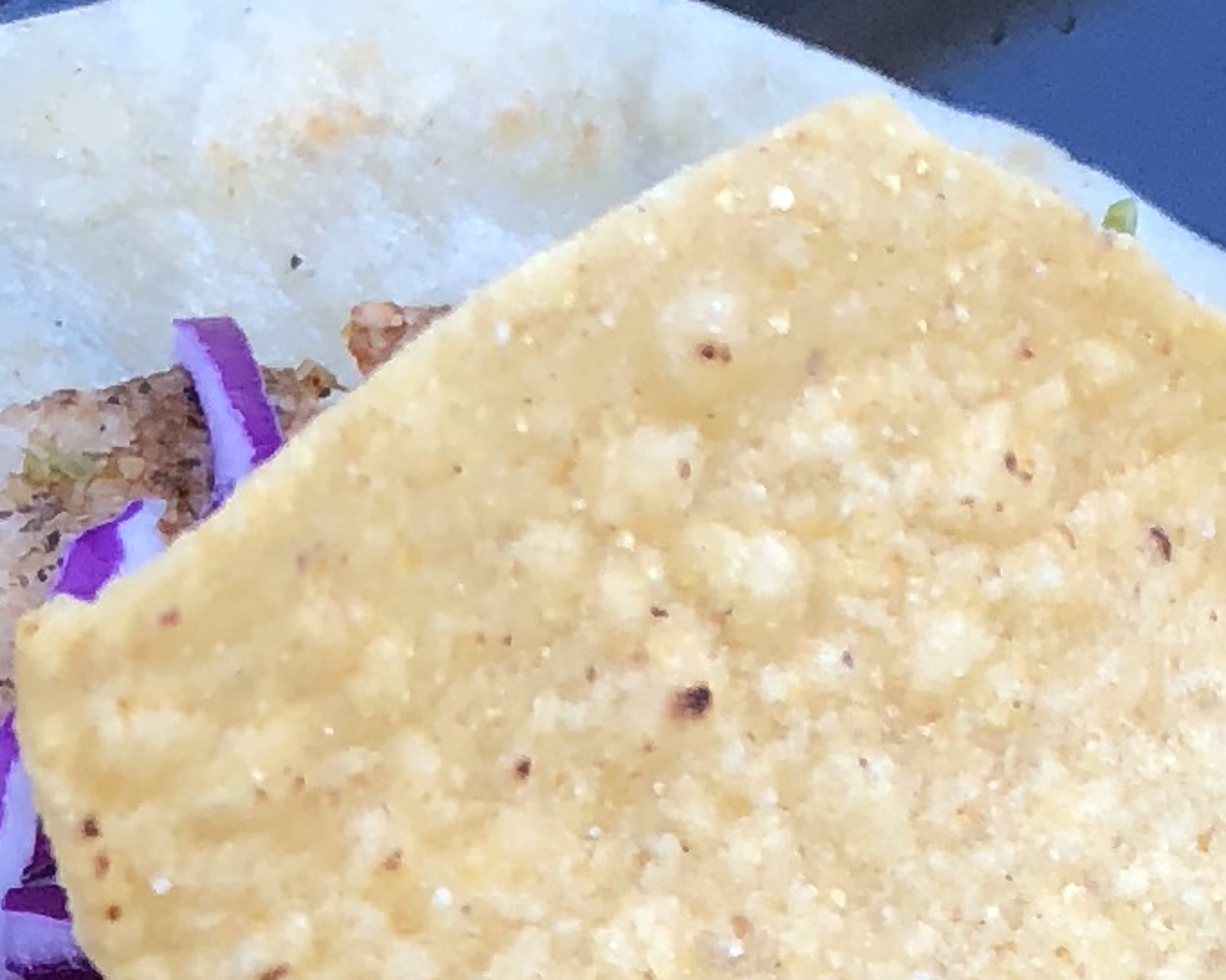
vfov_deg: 9.2
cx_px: 2072
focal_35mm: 162
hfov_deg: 11.2
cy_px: 1591
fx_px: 5878
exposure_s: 1/120
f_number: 1.8
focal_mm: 3.99
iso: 50
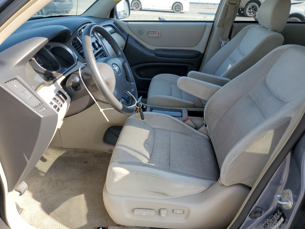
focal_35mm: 26
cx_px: 152
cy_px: 114
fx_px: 229
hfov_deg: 67.3
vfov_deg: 53.1
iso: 50
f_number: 1.5
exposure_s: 1/667
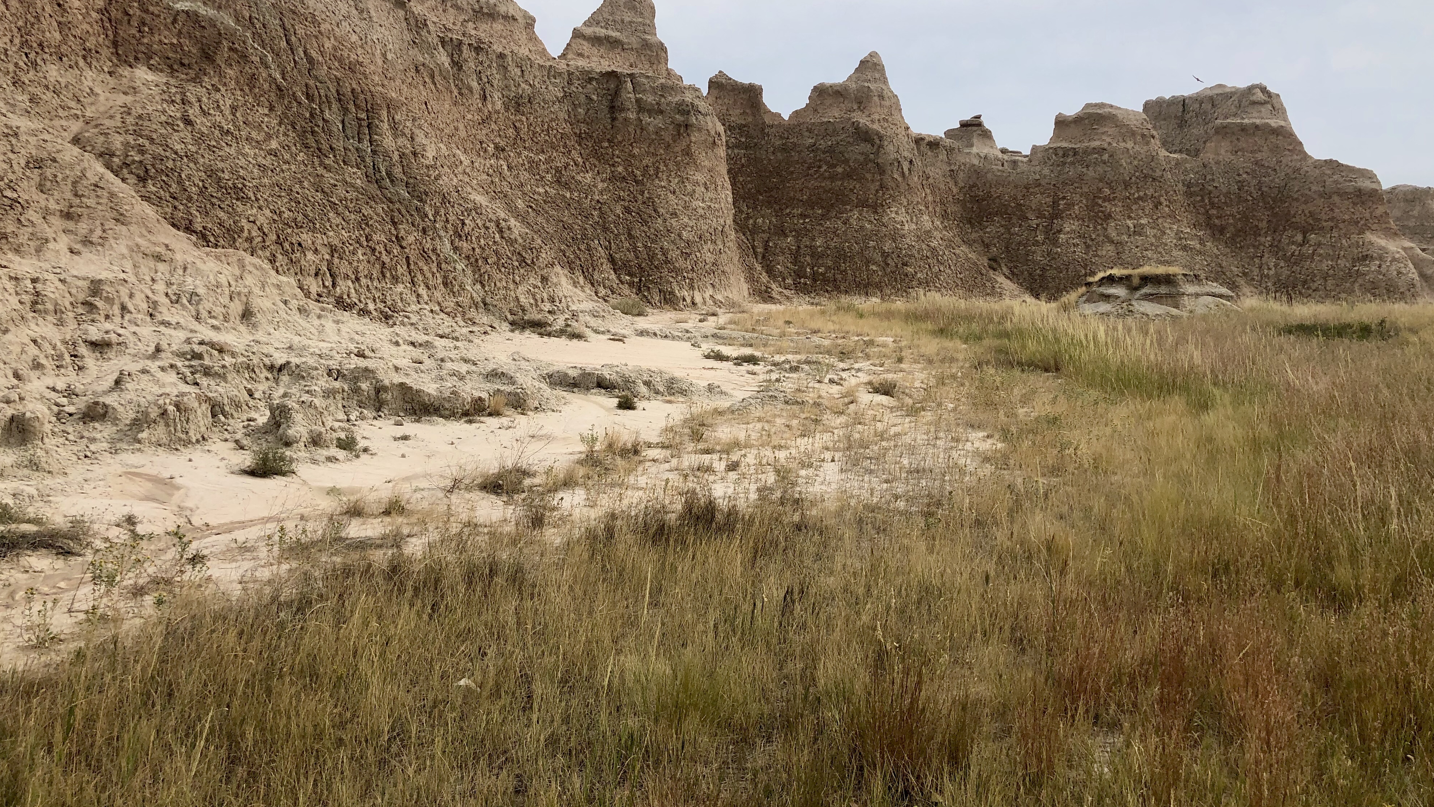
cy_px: 264
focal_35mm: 31
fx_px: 1179
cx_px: 720
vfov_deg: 37.3
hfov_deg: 62.6
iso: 20
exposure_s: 1/2825
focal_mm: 4
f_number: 1.8
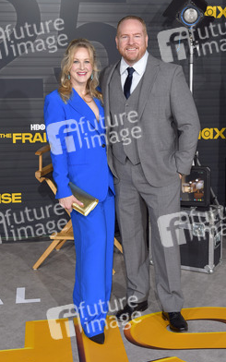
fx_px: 493
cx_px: 121
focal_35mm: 50
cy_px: 179
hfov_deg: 25.8
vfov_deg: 40.3
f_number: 6.3
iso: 320
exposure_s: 1/250
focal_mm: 48
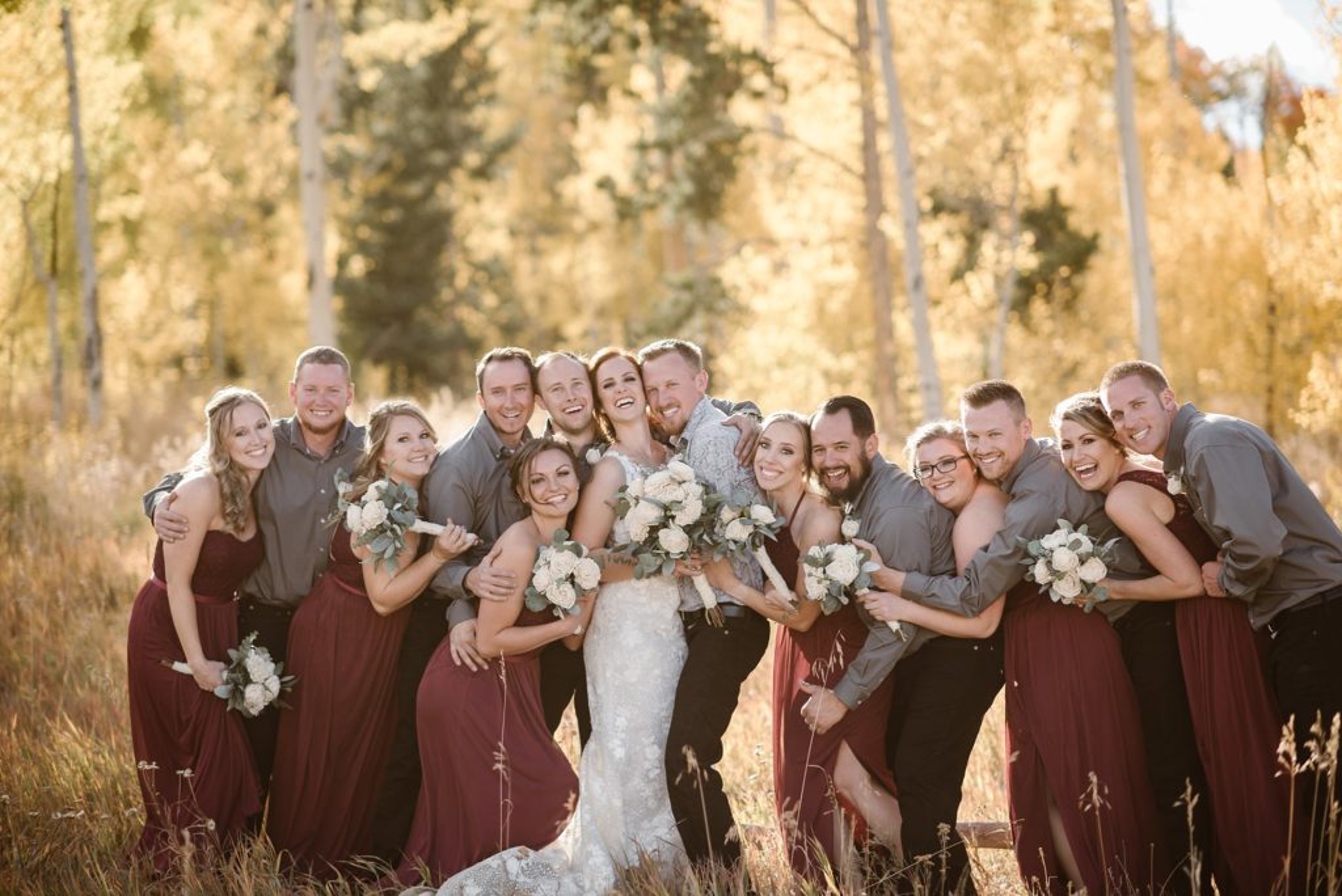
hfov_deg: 23.9
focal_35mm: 85
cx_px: 671
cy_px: 448
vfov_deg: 16.1
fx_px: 3170
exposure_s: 1/1600
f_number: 2
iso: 200
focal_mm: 85
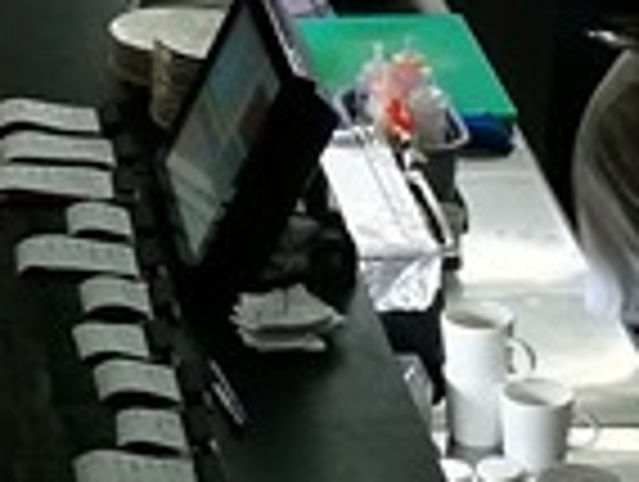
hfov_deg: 16.2
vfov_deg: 12.7
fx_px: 2108
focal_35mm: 114
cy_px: -126
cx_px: -220
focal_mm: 4.5
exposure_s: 1/30
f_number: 2.2
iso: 160
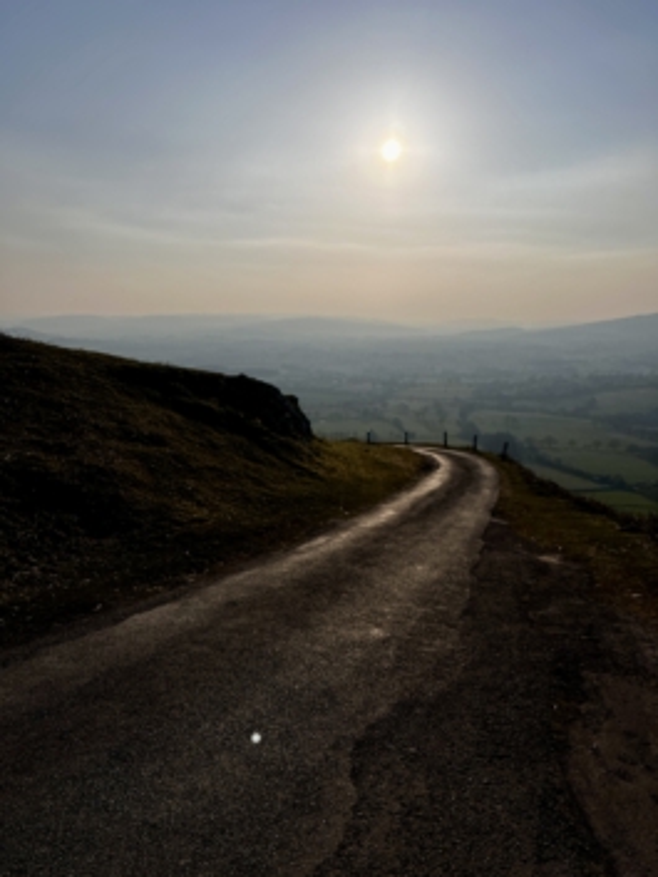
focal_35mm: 26
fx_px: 659
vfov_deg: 67.3
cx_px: 329
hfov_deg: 53.1
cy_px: 438
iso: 32
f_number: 1.6
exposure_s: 1/20408
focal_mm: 5.1
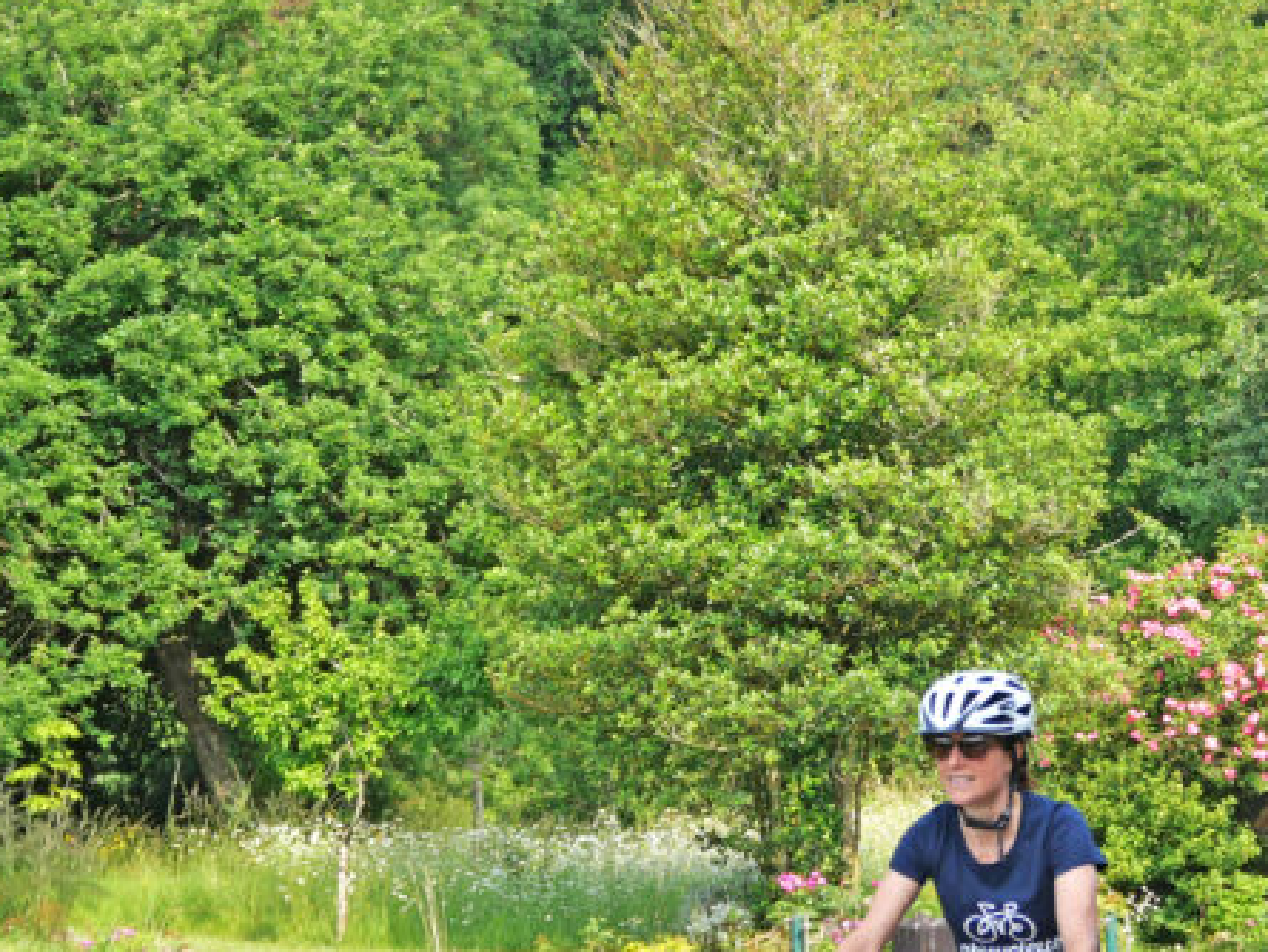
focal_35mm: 161
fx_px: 5899
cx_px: 1214
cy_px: 713
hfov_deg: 12.2
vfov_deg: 9.2
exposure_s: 1/800
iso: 200
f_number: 4
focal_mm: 35
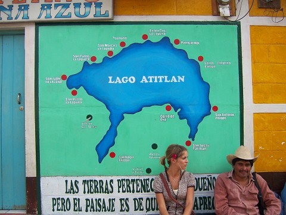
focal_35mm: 36
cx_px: 143
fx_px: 297
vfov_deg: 39.7
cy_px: 108
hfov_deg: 51.4
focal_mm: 6.2
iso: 80
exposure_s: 1/320
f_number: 2.8
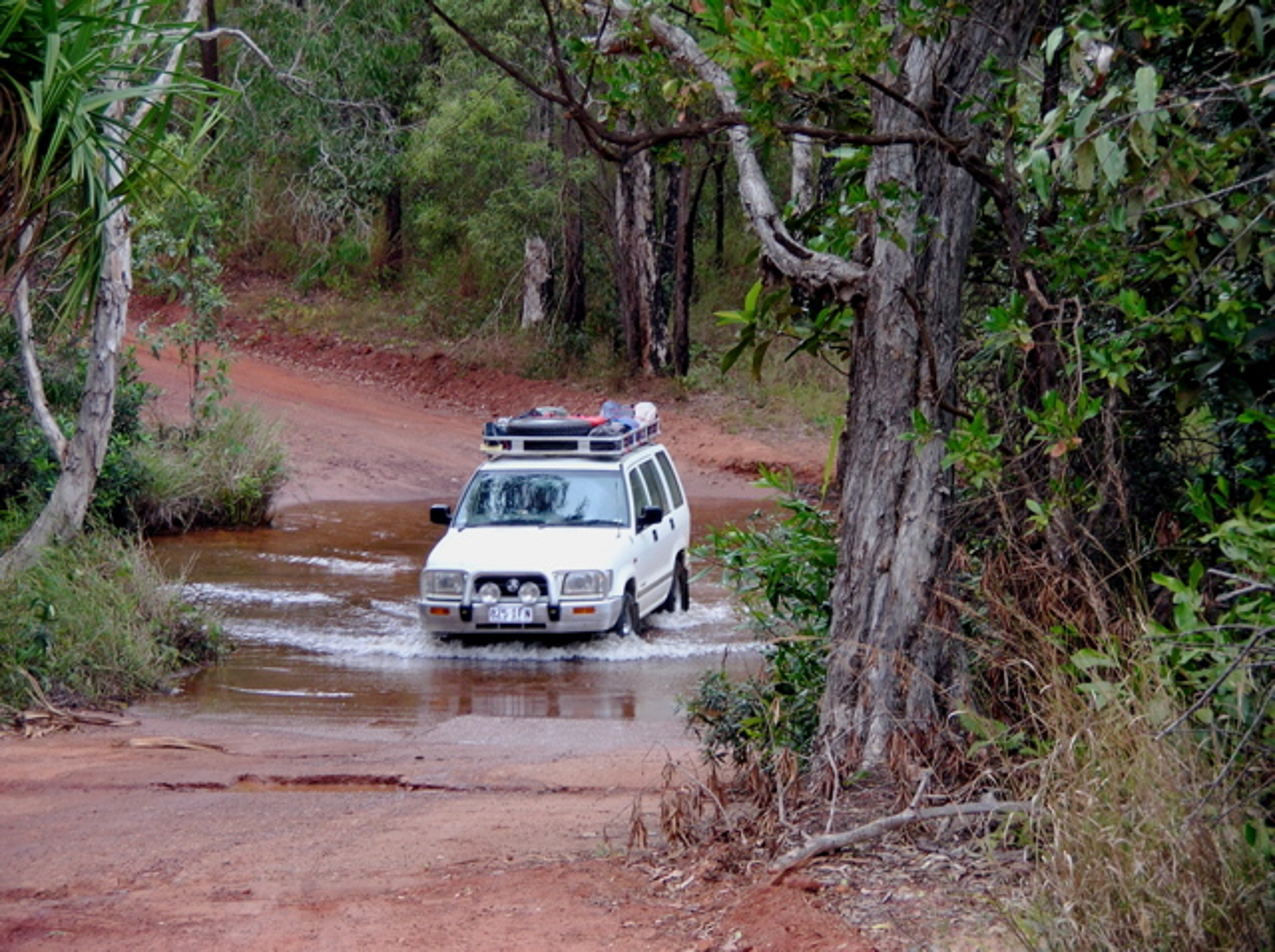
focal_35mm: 141
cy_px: 476
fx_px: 5186
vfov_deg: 10.5
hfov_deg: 14.0
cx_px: 638
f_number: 3.7
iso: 53
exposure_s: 1/66.2
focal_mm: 23.3
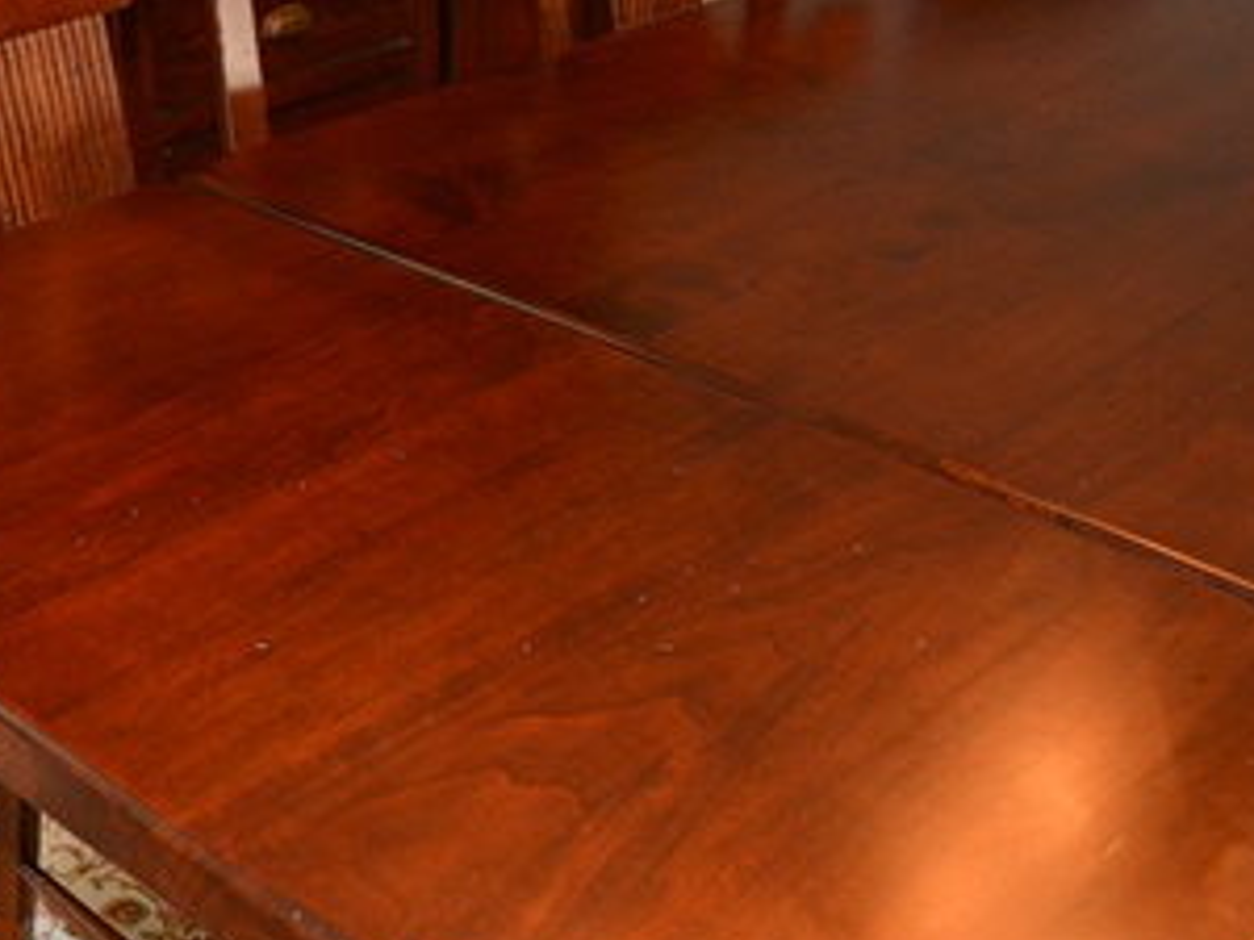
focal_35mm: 52
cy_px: 731
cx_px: 389
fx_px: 1884
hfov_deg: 36.3
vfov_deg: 27.6
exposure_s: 1/60
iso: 1600
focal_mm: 18
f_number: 3.5
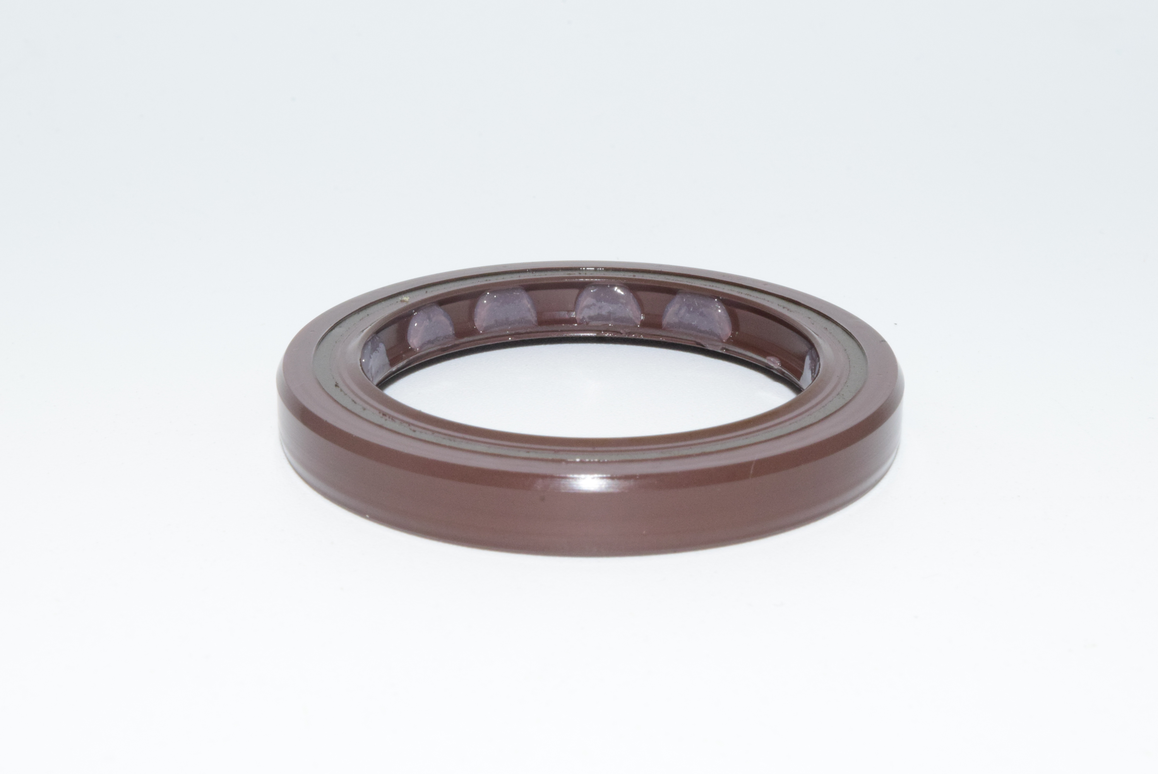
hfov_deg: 26.0
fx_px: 2511
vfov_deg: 17.5
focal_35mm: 78
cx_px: 579
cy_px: 387
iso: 1600
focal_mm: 52
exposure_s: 1/60
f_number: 36
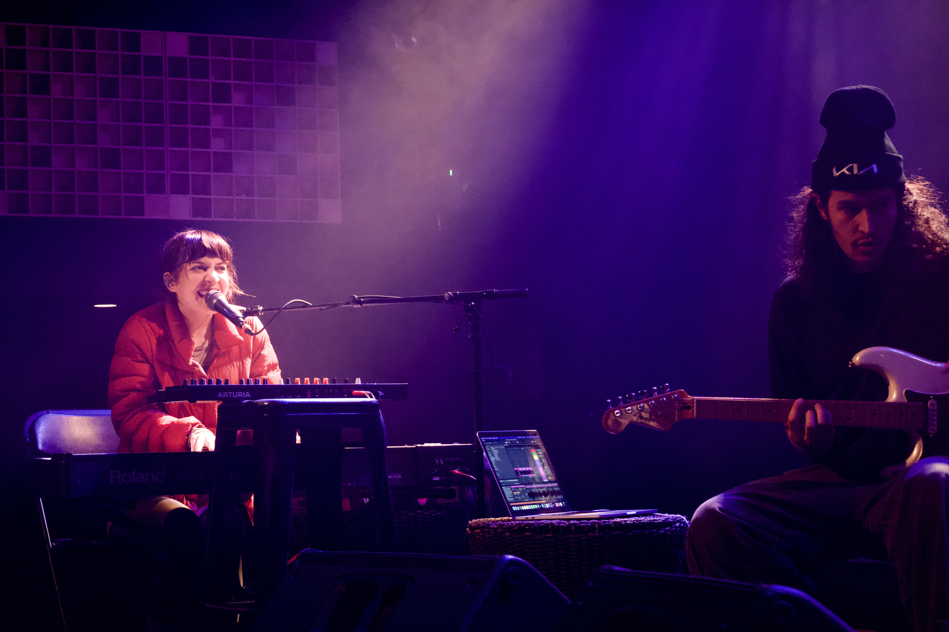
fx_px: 2346
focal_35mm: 89
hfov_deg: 22.9
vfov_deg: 15.4
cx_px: 474
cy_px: 316
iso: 3200
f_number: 4
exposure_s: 1/40
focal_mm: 32.7
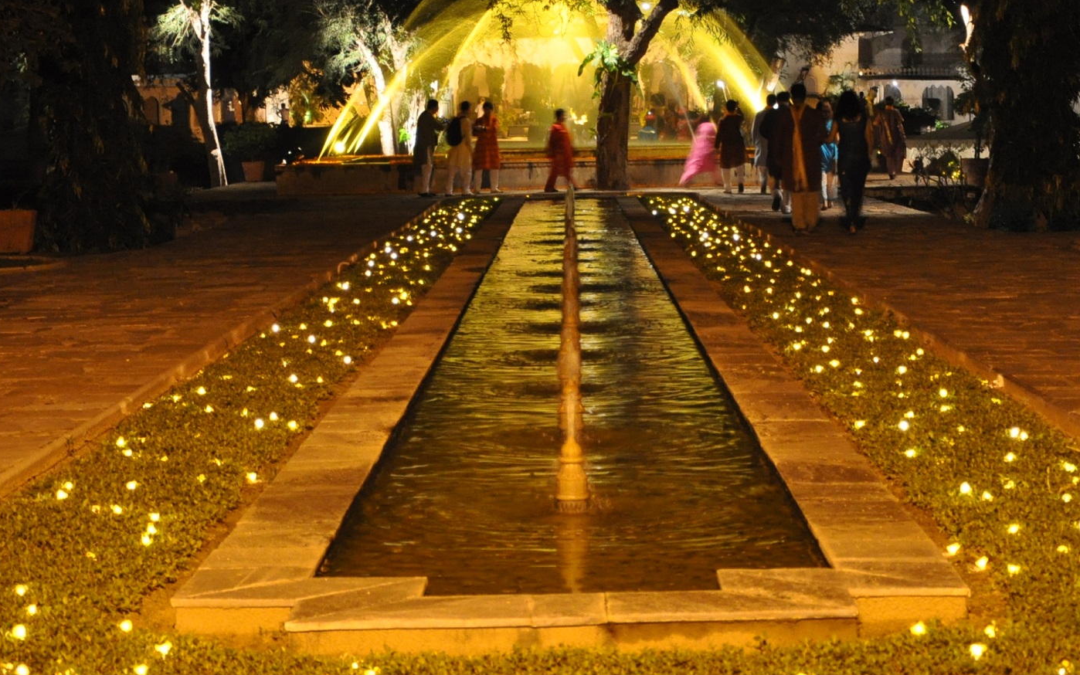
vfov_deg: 14.2
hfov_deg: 22.6
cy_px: 258
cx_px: 561
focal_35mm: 92
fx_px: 2704
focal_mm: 35
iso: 1400
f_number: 4.5
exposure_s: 1/8
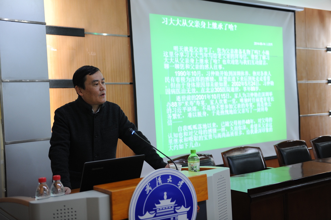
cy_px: 110
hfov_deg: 44.5
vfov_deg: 30.5
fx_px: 404
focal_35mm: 44
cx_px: 166
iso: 800
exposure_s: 1/30
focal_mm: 44
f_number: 2.8
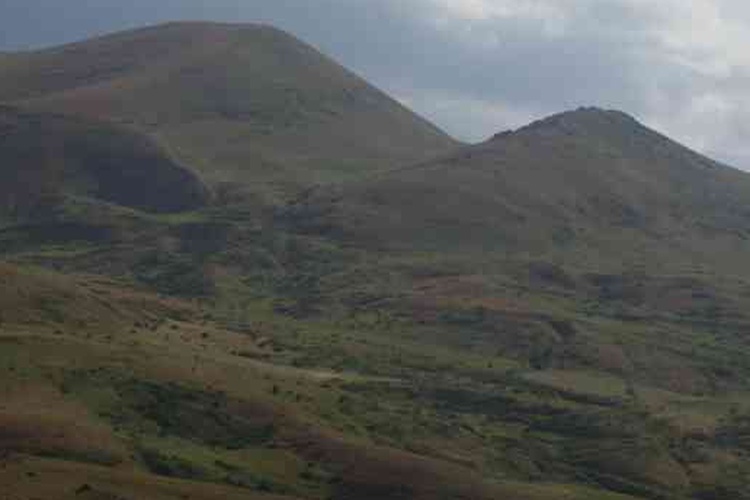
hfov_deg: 16.4
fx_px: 2583
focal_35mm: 124
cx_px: 185
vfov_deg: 11.0
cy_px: 84
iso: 400
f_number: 4.5
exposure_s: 1/640
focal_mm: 42.5
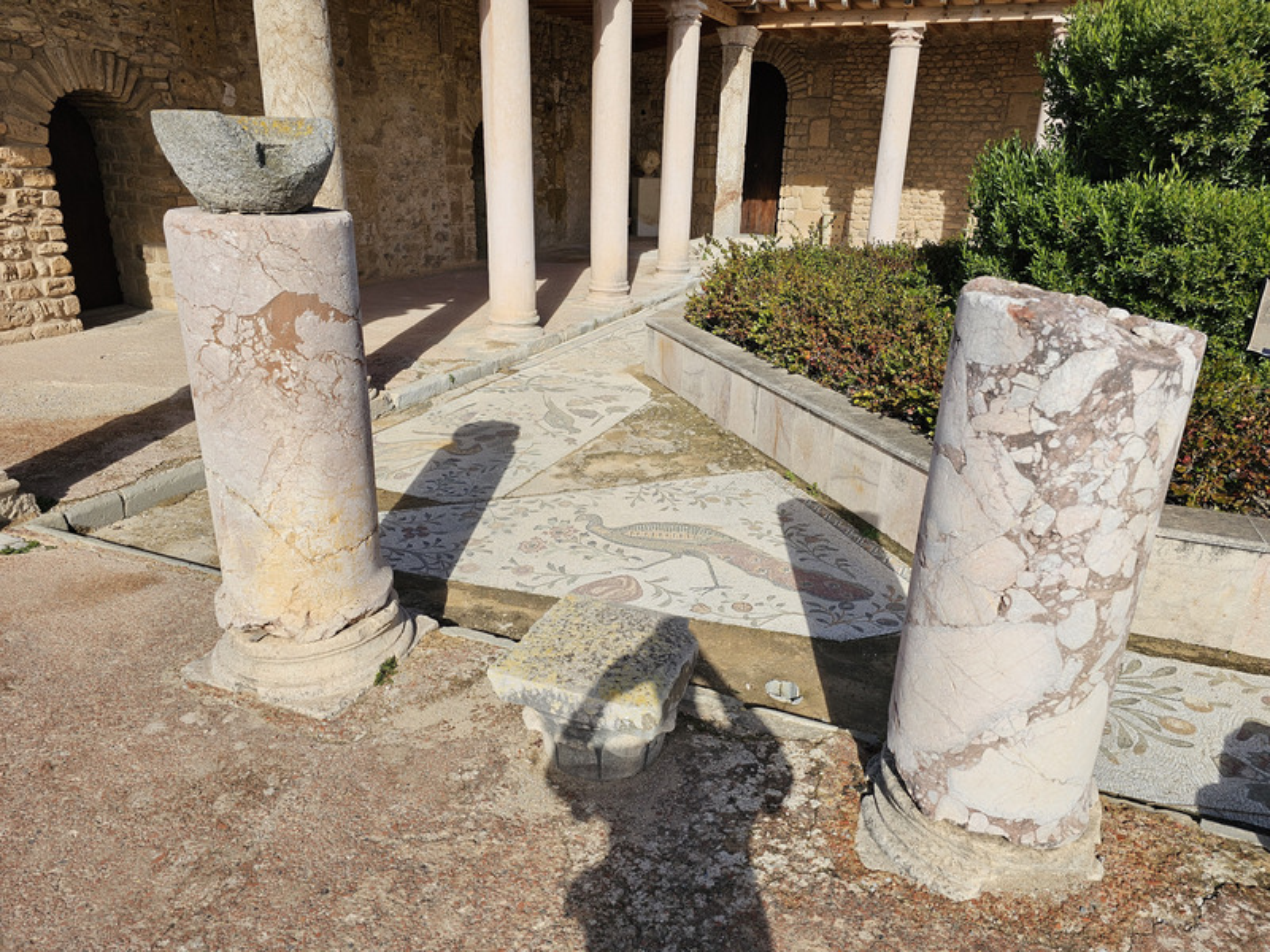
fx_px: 844
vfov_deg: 58.9
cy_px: 476
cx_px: 635
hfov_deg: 73.9
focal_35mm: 23
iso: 10
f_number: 1.7
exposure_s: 1/1453
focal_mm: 6.3
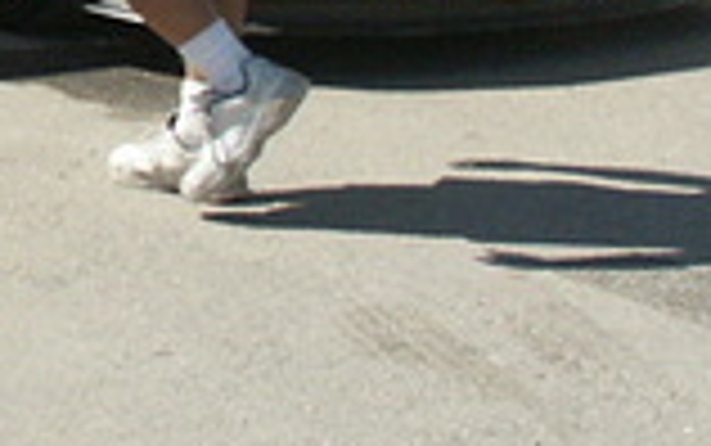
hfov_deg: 12.6
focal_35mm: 156
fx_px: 3025
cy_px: -297
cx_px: -396
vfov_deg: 8.2
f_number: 6.7
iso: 100
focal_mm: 7.65
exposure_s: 1/350
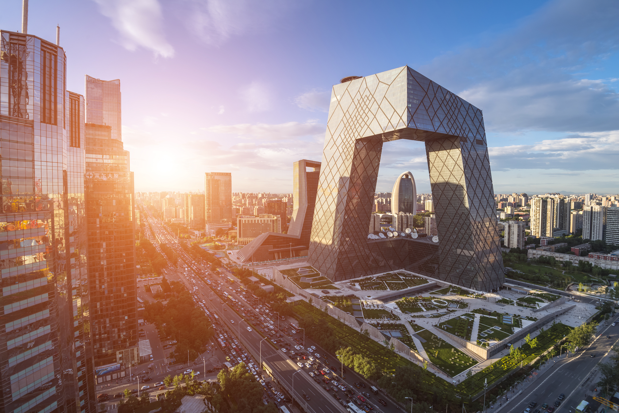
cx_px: 310
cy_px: 206
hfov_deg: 96.7
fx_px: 275
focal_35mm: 16
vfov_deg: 73.8
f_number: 9
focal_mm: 16
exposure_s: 1/160
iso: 200
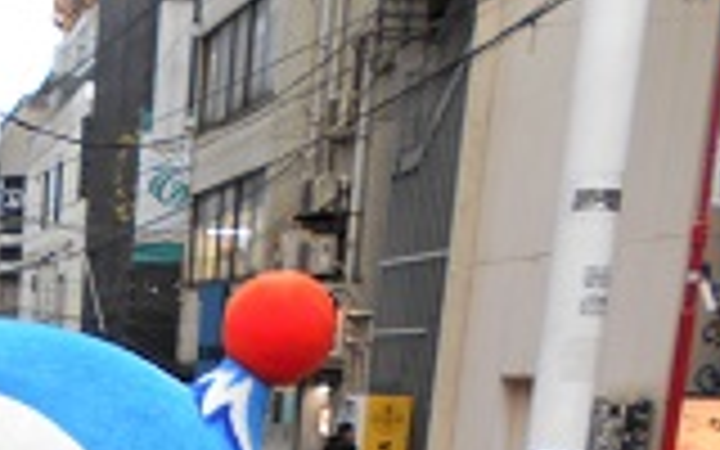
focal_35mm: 69
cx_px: -126
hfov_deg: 26.7
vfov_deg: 17.1
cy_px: 666
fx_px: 1354
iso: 80
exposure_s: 1/50
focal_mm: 4.6
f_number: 3.2
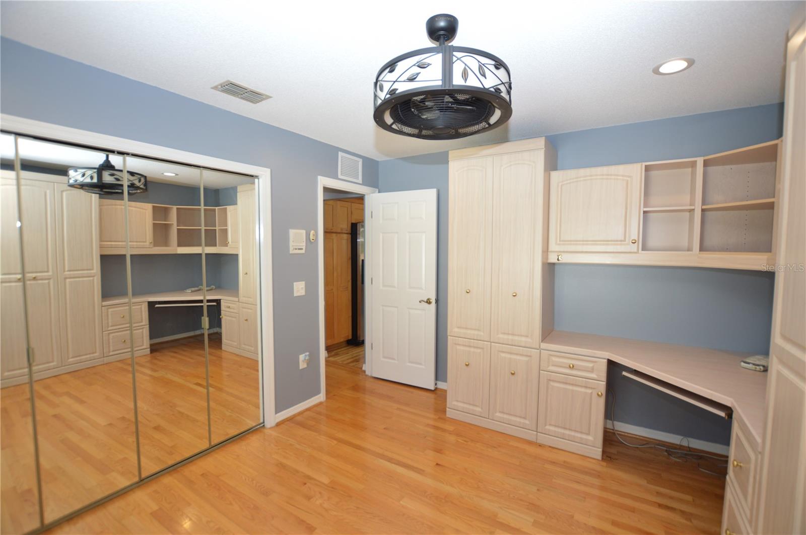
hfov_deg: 100.5
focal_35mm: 15
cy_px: 268
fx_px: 335
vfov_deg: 77.2
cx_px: 403
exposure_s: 1/60
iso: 400
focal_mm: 10
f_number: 3.5
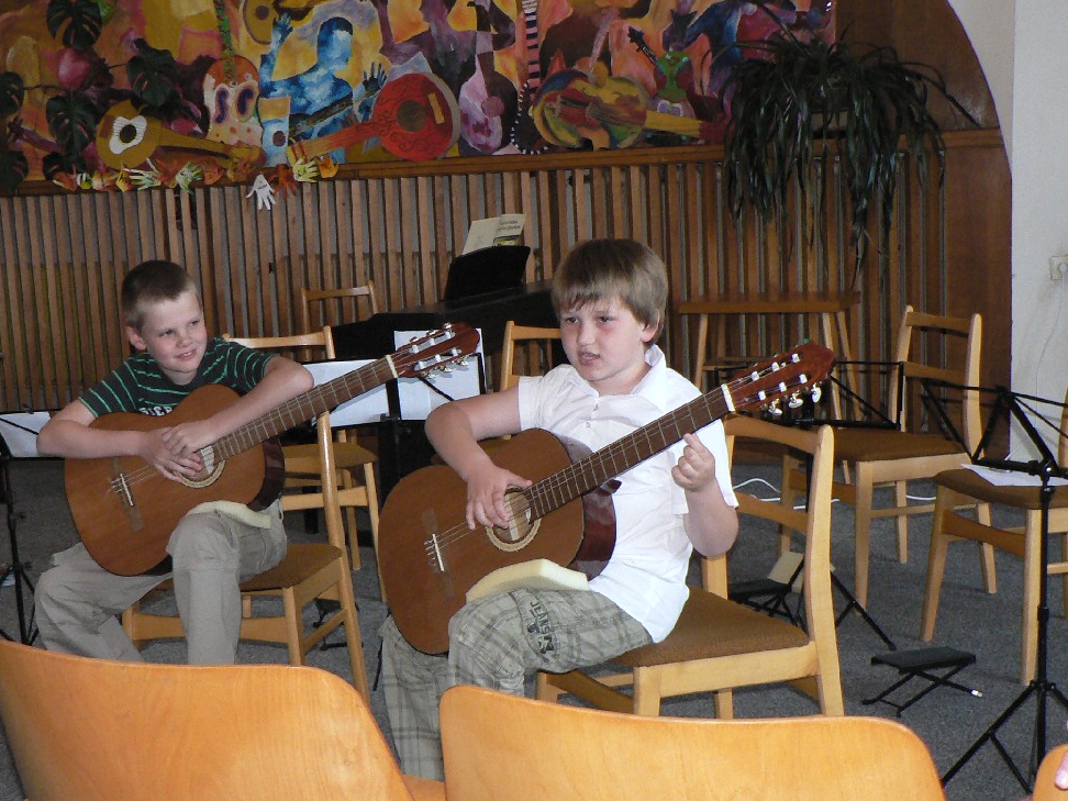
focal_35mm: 58
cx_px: 435
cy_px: 453
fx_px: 1789
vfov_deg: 25.2
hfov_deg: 33.1
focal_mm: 7.8
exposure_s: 1/60
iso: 300
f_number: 2.8
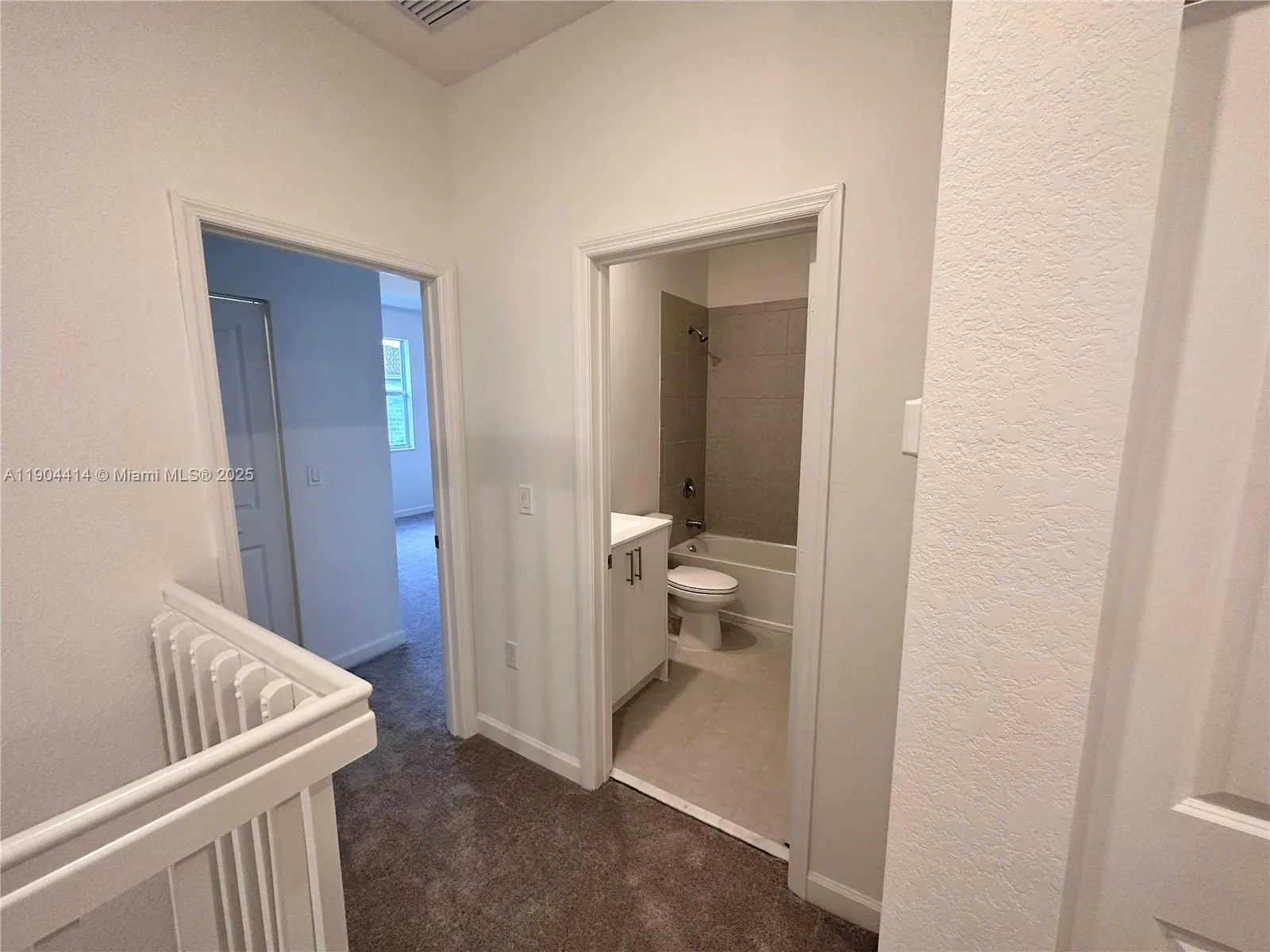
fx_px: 514
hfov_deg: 102.1
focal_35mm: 14
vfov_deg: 85.7
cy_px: 476
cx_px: 635
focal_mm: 2.22
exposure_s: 1/120
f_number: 2.2
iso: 250
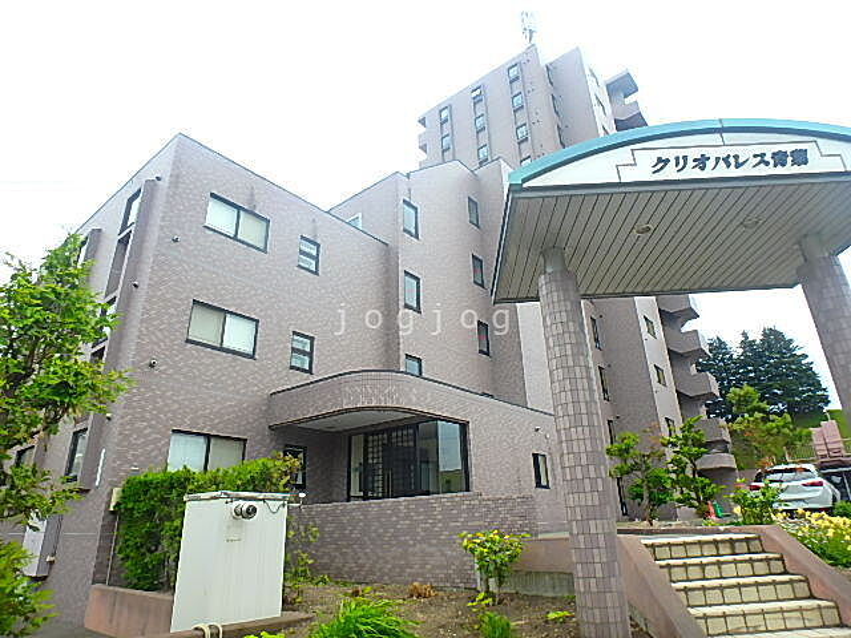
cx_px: 426
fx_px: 516
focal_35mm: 21
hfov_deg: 79.0
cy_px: 319
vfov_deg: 63.4
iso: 125
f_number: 3.5
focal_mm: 3.7
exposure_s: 1/400
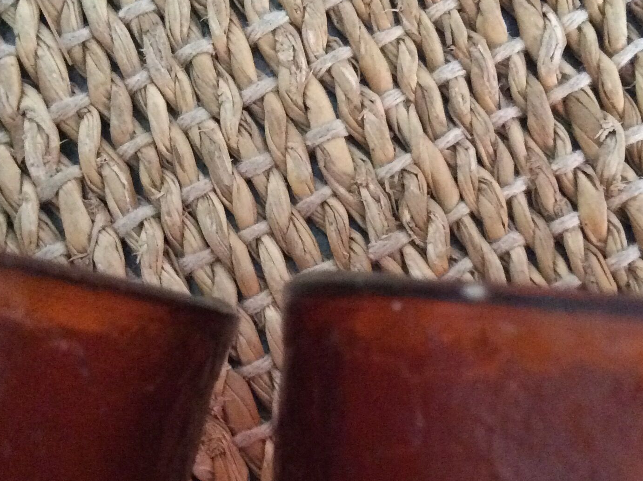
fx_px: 1113
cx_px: 398
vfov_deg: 24.3
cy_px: 320
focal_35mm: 60
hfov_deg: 32.1
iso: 500
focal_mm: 3.3
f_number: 2.4
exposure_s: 1/17
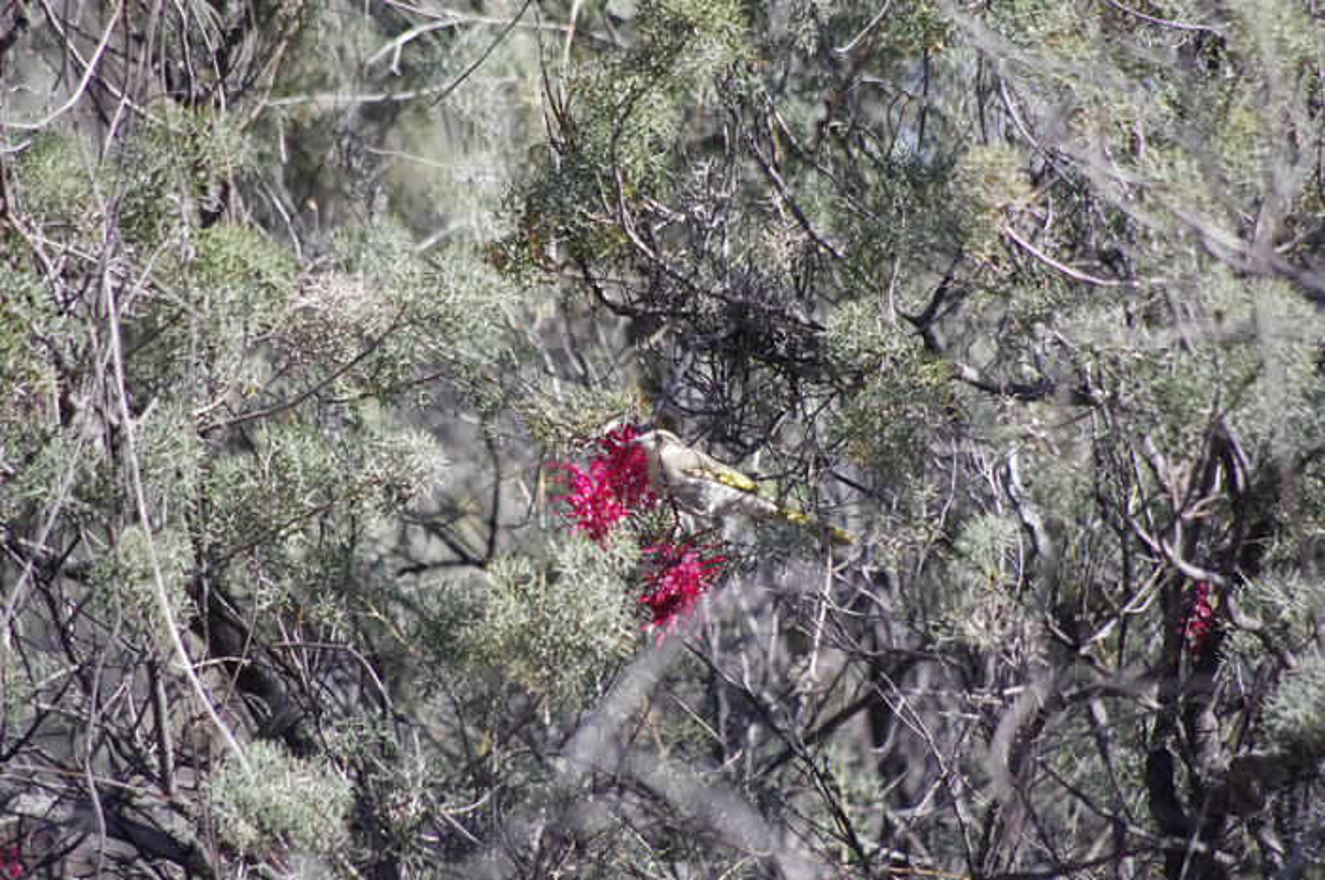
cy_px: 440
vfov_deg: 3.0
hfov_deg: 4.6
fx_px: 16543
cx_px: 662
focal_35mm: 450
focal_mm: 300
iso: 6400
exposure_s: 1/6000
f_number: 6.3
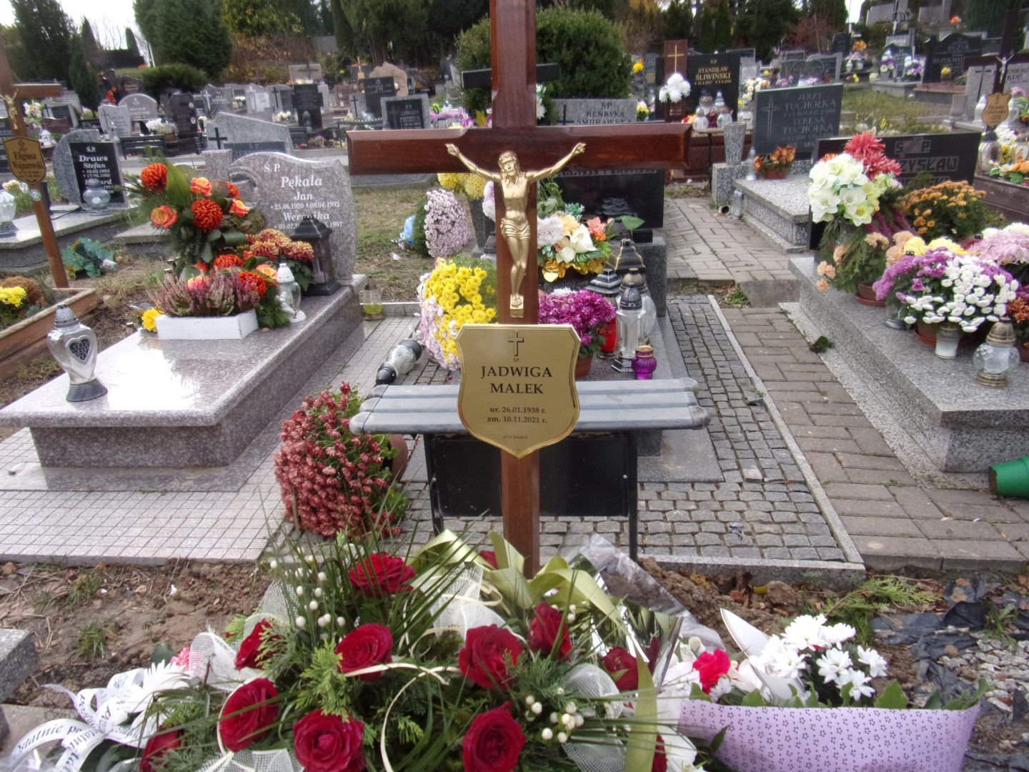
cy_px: 386
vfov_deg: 56.8
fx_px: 713
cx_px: 514
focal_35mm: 24
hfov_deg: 71.6
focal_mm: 4.3
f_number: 3.3
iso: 80
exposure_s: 1/170
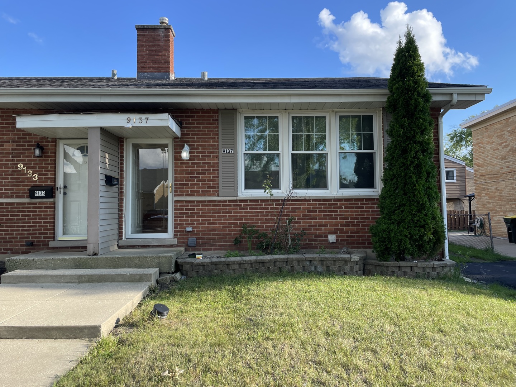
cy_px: 194
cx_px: 258
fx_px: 388
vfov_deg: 53.1
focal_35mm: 26
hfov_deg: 67.3
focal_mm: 4.2
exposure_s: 1/940
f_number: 1.6
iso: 32
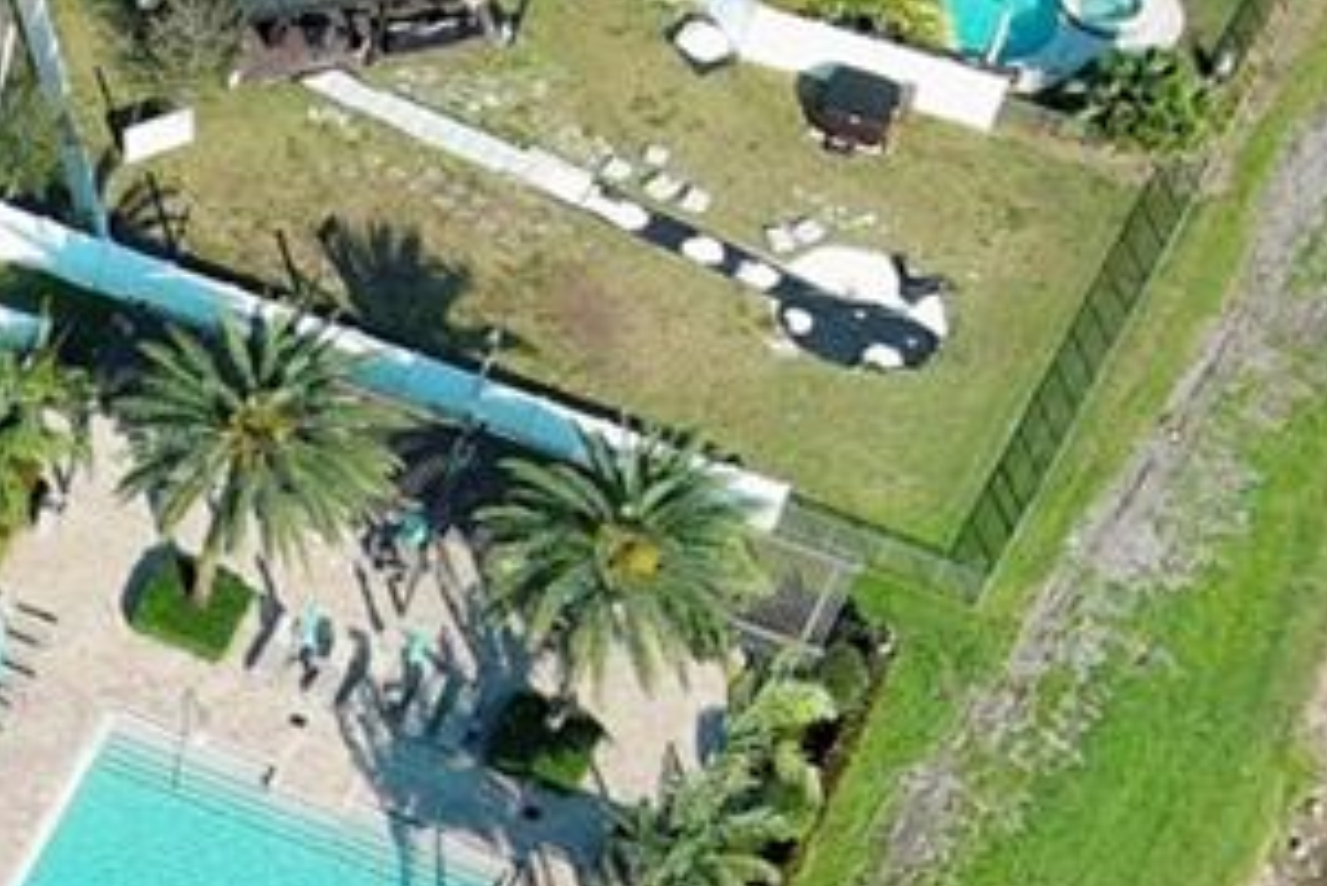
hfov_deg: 12.3
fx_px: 5679
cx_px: -965
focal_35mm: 154
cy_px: 1922
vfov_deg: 8.4
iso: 100
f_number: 2.8
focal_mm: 10.57
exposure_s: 1/761
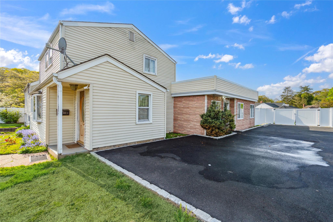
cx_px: 166
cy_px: 111
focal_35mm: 16
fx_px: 148
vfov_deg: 73.7
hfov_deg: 96.7
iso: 64
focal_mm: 16
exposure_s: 1/200
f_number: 5
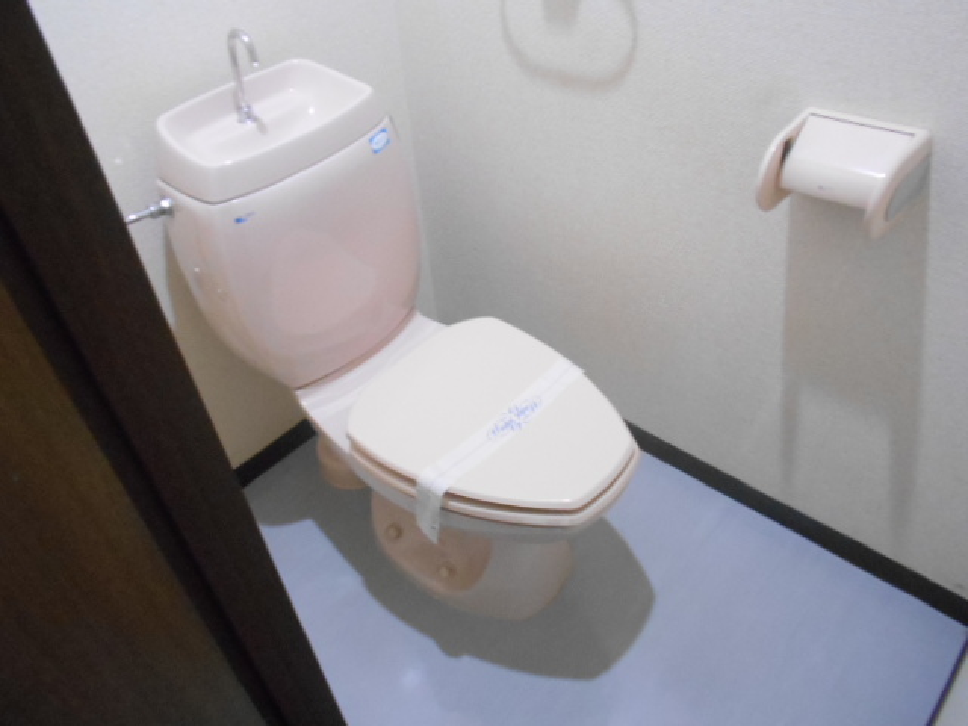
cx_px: 484
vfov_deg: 53.1
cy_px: 363
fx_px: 727
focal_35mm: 26
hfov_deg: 67.3
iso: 800
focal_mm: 4.6
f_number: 3.2
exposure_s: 1/6
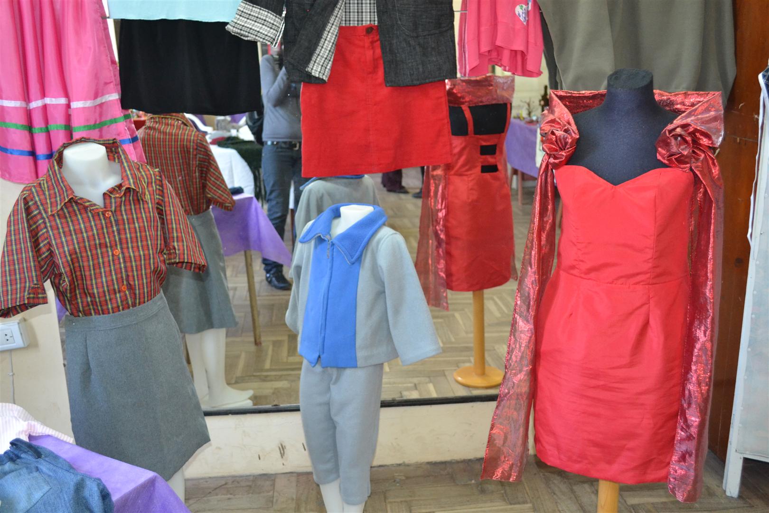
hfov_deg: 53.1
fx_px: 769
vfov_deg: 36.9
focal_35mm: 36
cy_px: 256
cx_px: 384
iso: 2000
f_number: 4
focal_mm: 24
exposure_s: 1/60
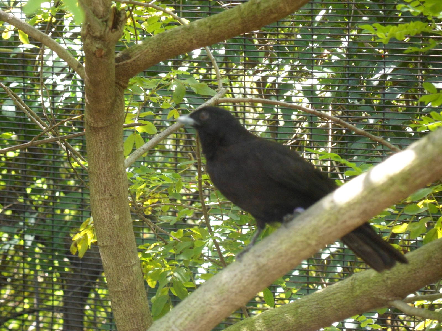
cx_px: 221
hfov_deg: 9.8
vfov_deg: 7.4
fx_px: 2567
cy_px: 166
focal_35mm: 201
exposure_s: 1/60
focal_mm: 36.2
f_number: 5.6
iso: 200
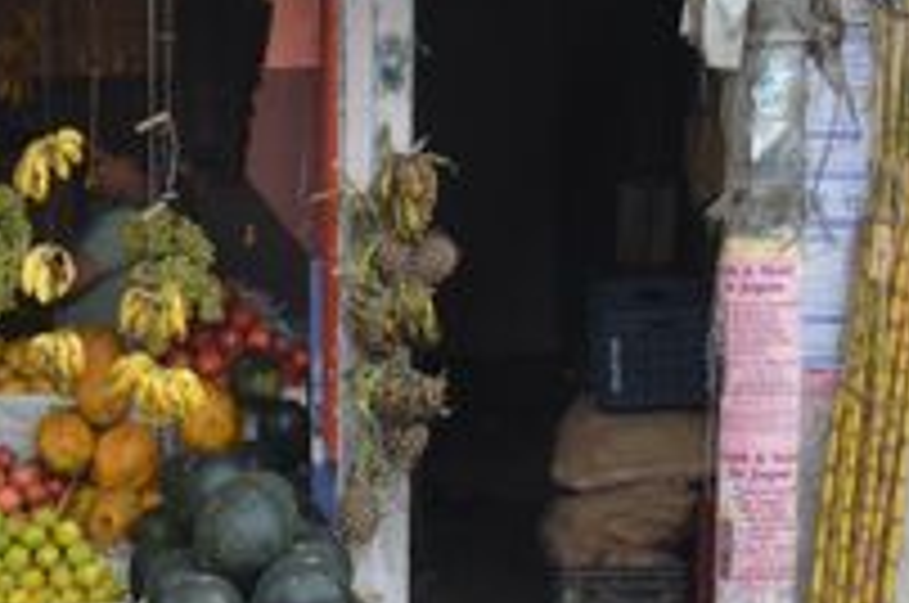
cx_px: -320
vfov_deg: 7.6
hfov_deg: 11.2
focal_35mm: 178
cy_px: 767
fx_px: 4487
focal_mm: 30
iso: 400
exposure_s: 1/100
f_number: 5
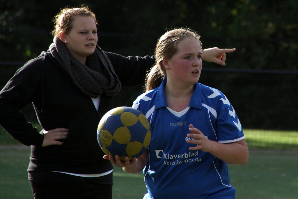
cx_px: 149
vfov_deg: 4.0
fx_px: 2857
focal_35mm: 345
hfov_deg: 6.0
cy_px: 100
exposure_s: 1/500
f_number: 7.1
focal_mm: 230
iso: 200
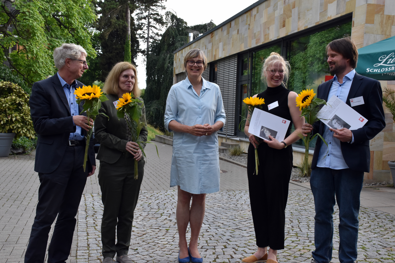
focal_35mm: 40
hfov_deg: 47.9
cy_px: 132
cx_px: 198
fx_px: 444
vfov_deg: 33.0
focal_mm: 27
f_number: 9
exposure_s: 1/320
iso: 800
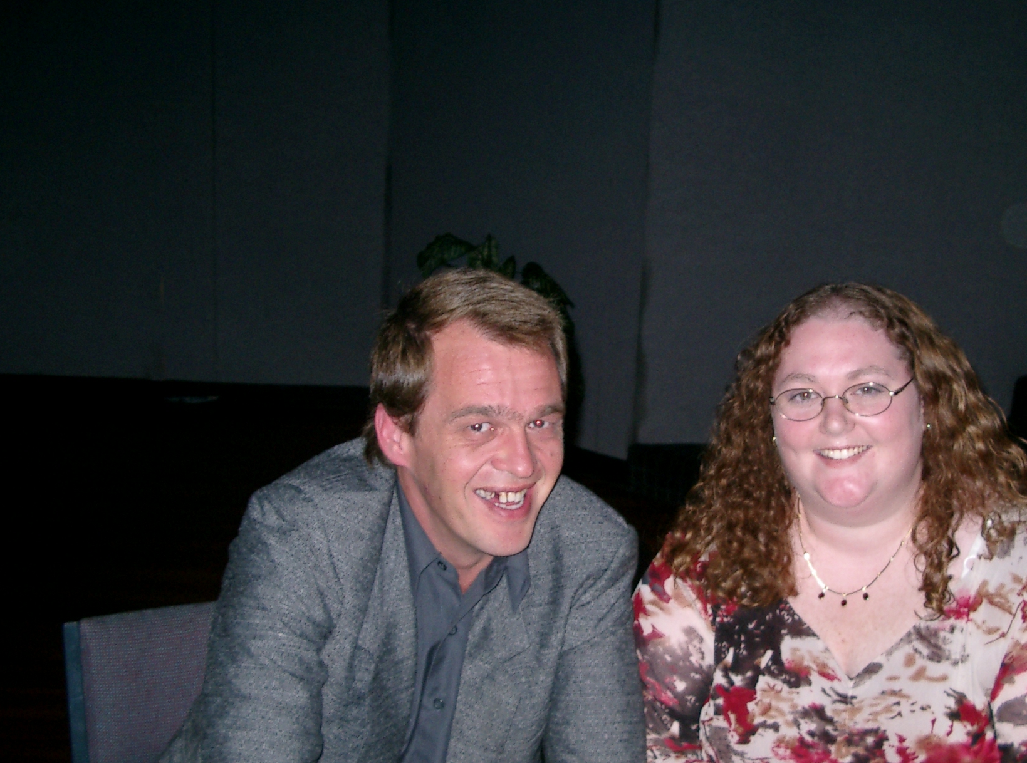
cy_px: 467
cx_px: 660
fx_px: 1538
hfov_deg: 36.7
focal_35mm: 52
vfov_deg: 27.8
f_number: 2.6
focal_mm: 7.6
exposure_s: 1/60
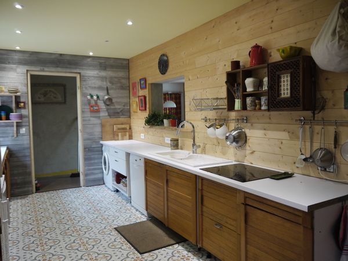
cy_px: 130
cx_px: 174
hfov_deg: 63.4
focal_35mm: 28
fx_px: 281
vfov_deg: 49.7
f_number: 3.5
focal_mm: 14
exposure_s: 1/30
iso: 400
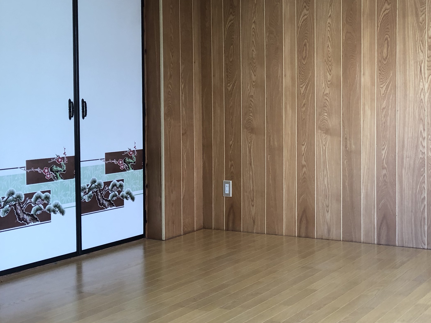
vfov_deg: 27.0
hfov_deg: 34.5
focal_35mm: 54
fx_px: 672
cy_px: 126
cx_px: 342
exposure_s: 1/30
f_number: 1.8
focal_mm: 4
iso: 25
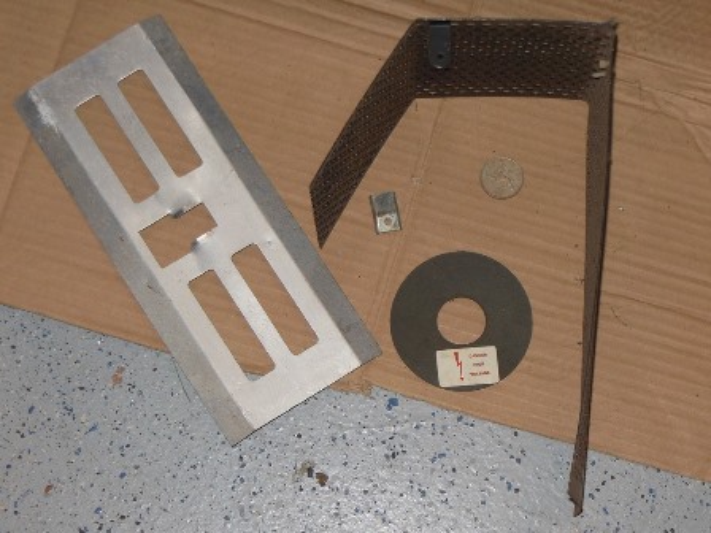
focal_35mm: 76
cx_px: 356
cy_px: 266
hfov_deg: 25.7
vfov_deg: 19.4
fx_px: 1561
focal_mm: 13.6
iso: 200
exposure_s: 1/60
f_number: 4.4
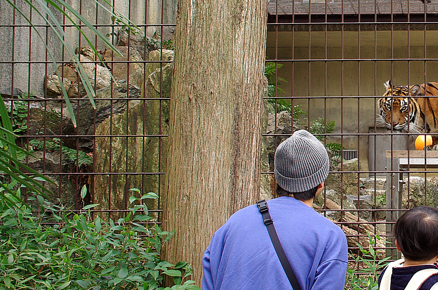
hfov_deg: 28.9
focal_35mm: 66
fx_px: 801
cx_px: 420
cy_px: 112
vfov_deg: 20.5
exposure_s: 1/50
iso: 160
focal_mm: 22
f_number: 6.3
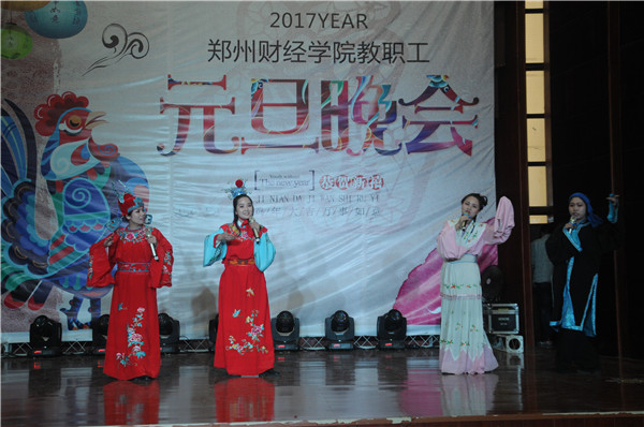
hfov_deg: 37.9
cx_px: 322
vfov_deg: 25.7
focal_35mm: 52
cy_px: 214
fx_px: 938
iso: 800
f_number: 5.6
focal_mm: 35
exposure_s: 1/100
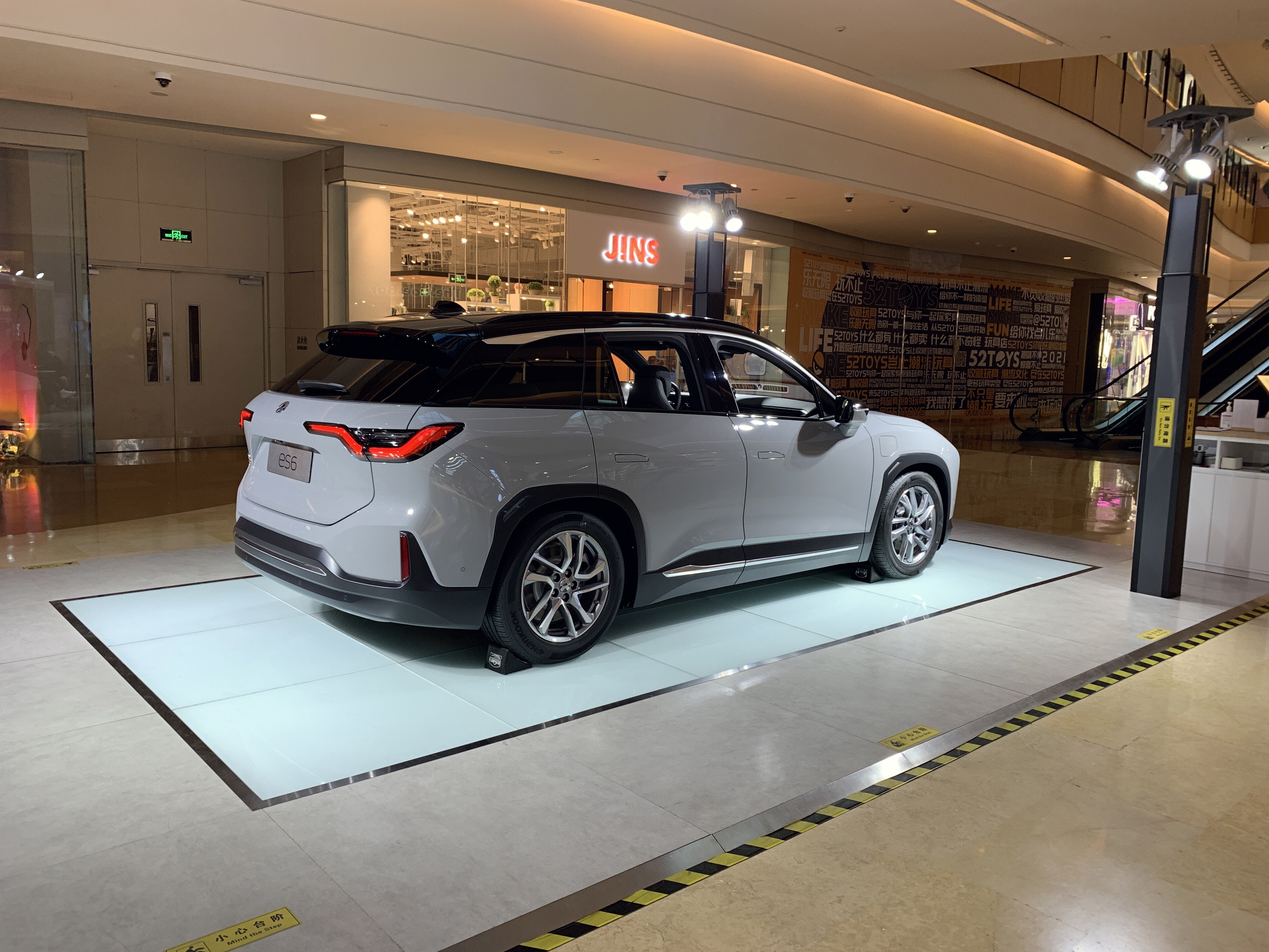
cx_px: 634
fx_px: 953
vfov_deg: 53.1
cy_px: 476
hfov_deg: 67.3
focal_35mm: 26
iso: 64
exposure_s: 1/100
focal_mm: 4.25
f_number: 1.8
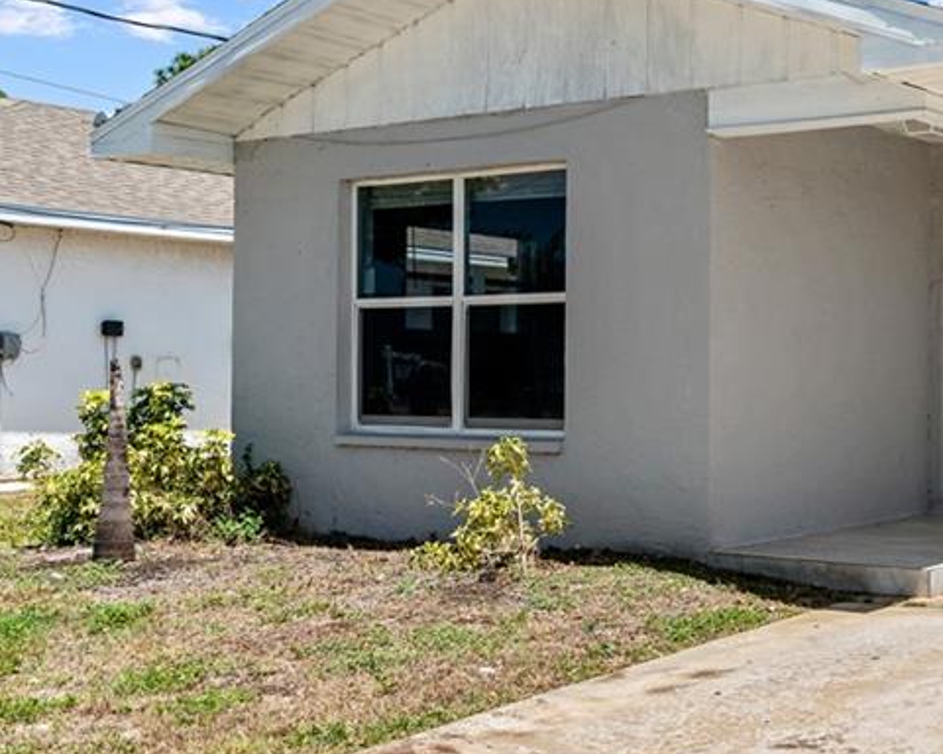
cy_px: 345
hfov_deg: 32.8
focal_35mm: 52
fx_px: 1451
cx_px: 959
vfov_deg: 29.1
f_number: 10
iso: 320
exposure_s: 1/1000
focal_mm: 26
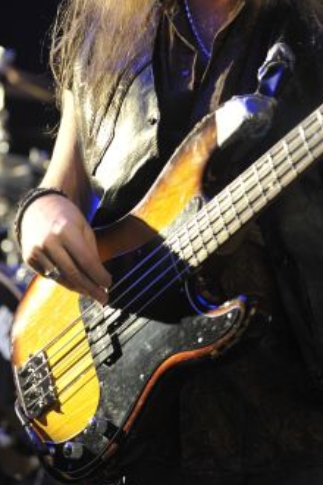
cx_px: 247
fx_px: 2005
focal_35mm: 149
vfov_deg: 13.7
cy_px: 97
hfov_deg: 9.2
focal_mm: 82
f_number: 2.8
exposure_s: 1/80
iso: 1600
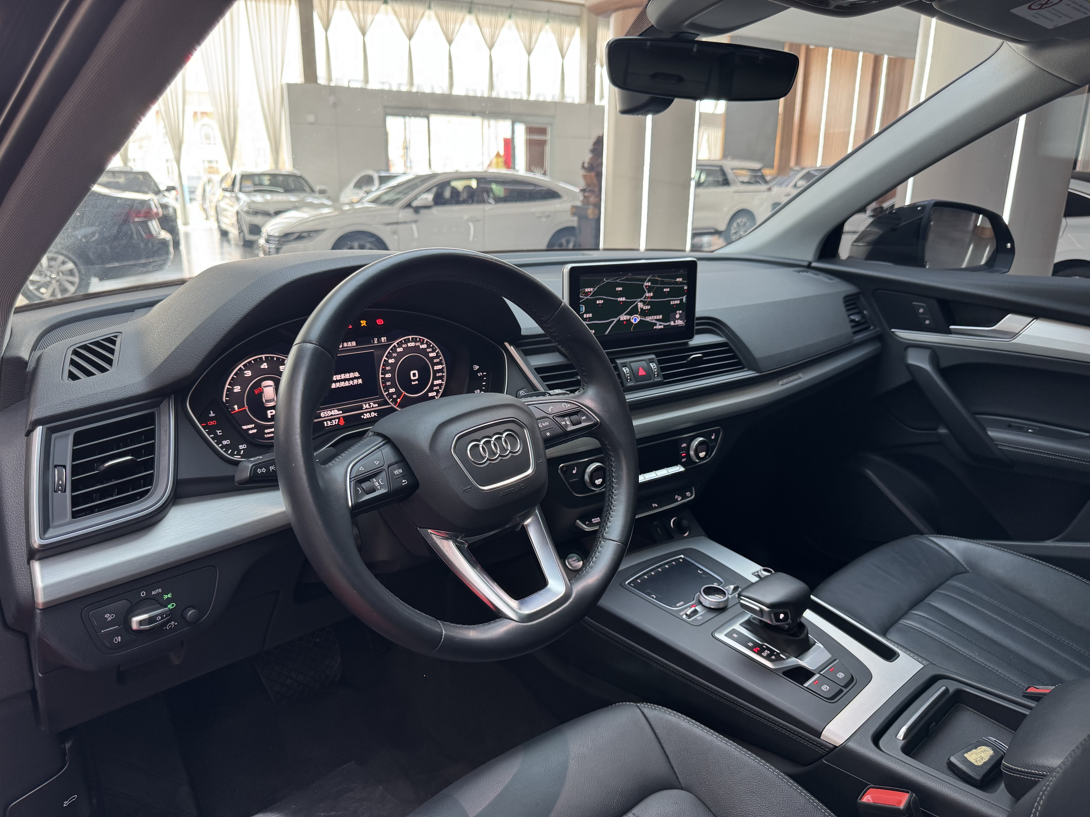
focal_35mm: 24
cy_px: 408
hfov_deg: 71.6
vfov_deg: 56.8
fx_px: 756
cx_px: 545
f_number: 1.78
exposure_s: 1/50
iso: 125
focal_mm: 6.76
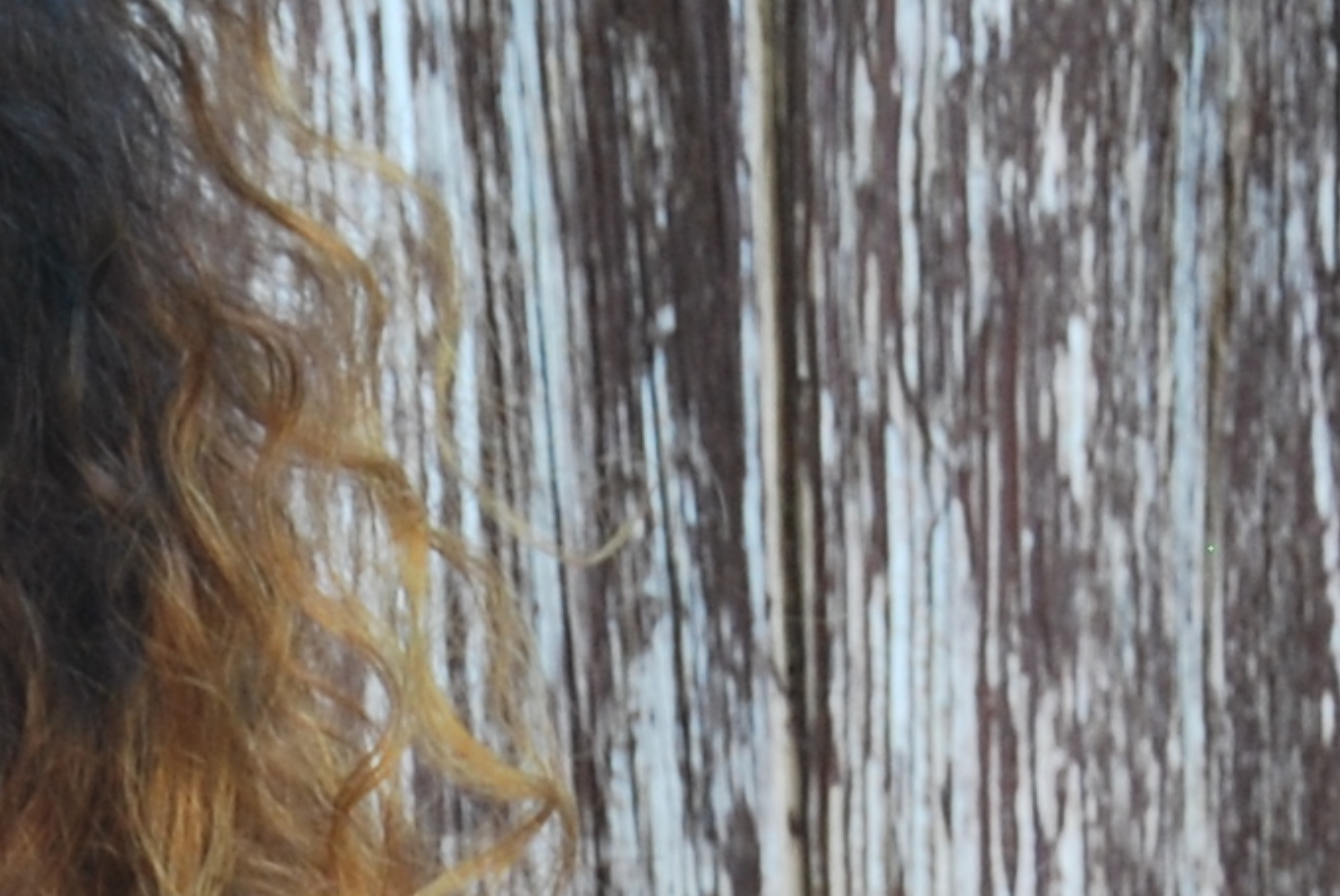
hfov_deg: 4.6
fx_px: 16544
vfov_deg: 3.1
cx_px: -457
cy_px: 1751
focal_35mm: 444
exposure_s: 1/80
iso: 200
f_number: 5
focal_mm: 52
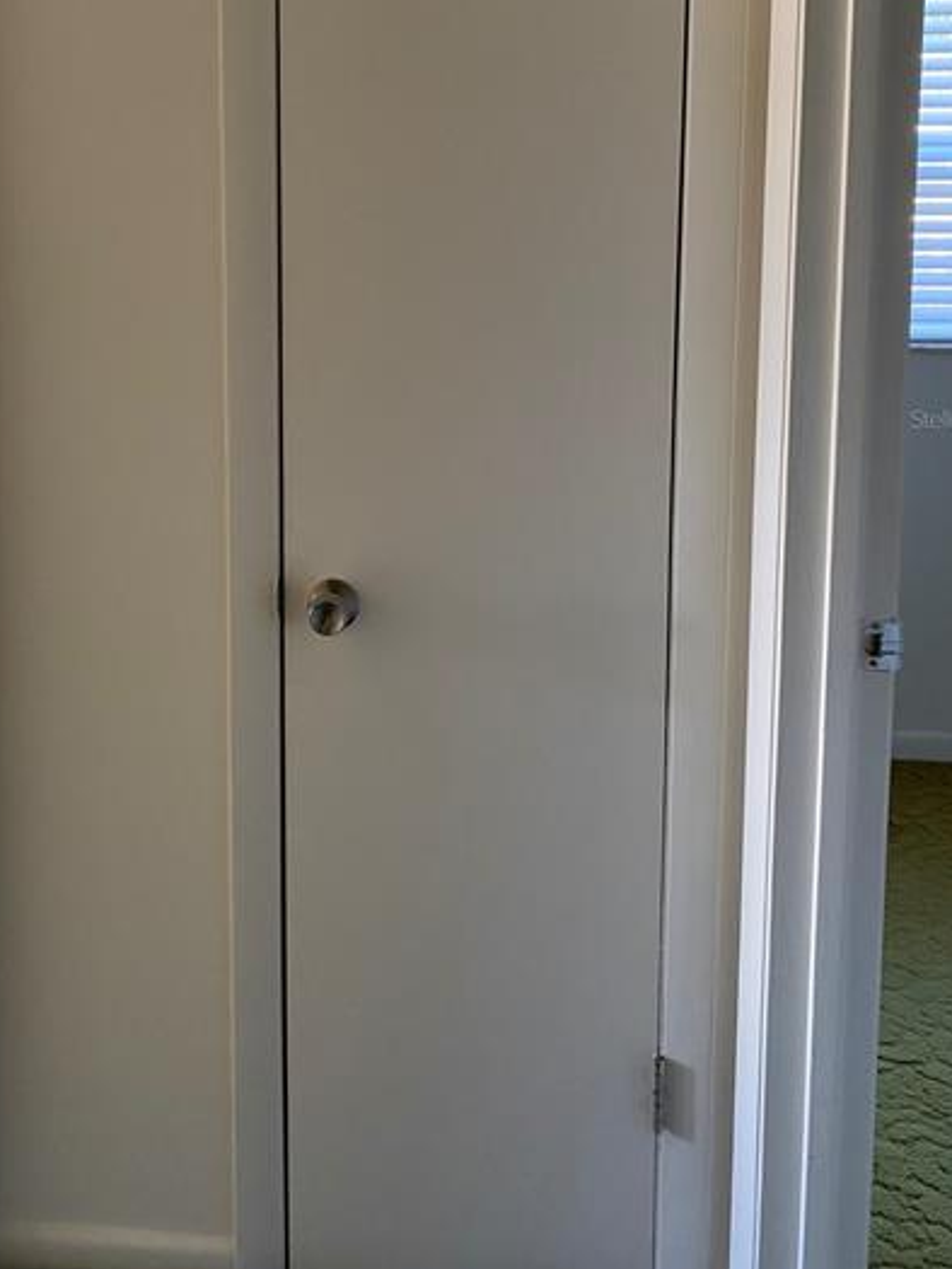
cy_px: 418
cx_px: 324
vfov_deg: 48.1
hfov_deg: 37.4
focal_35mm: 38
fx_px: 1393
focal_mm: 4.25
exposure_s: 1/60
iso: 320
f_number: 1.8
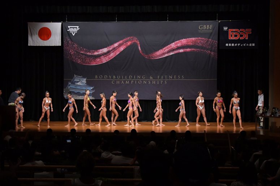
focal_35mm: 66
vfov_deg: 20.6
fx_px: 513
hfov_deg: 30.5
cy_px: 93
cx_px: 140
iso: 5000
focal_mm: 44
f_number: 5.6
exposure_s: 1/400
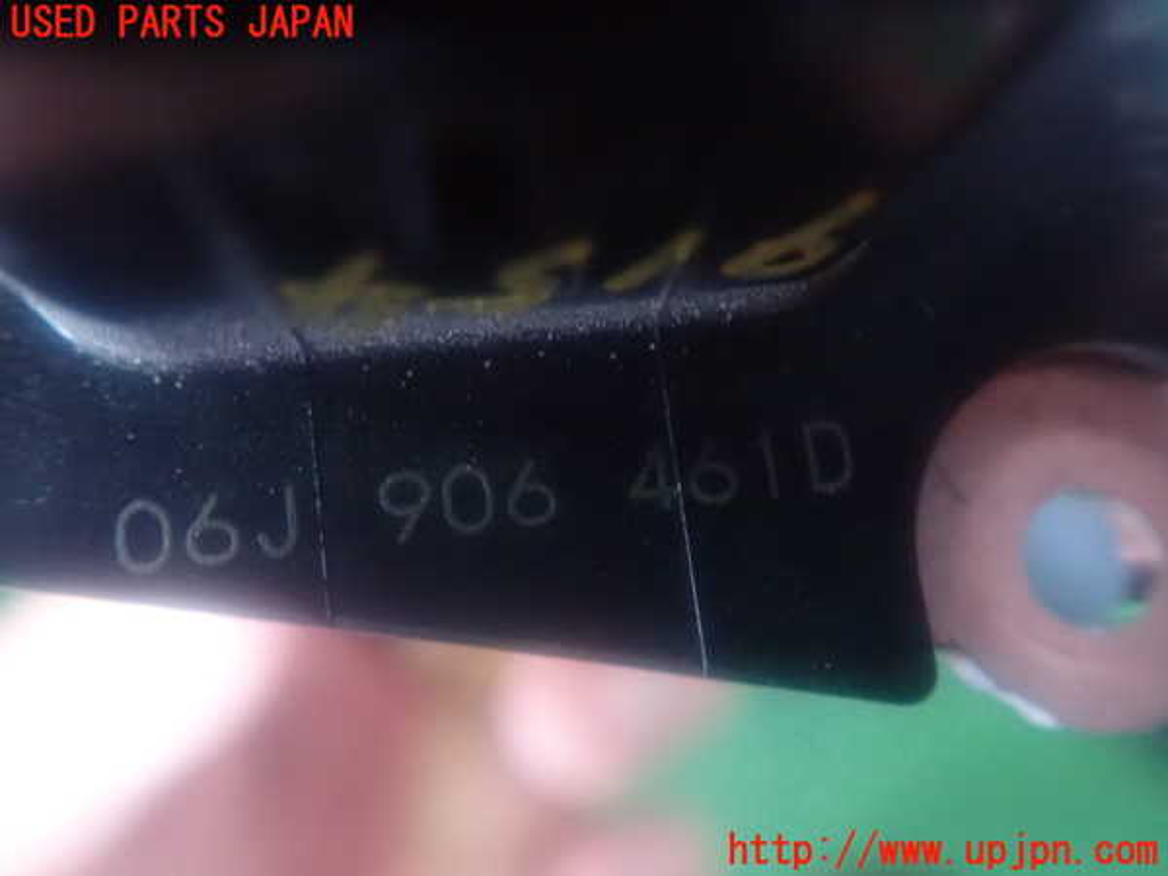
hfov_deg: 60.0
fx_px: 1012
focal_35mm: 30
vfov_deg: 46.8
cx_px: 584
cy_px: 438
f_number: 2.3
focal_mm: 5.5
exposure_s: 1/10
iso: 1600
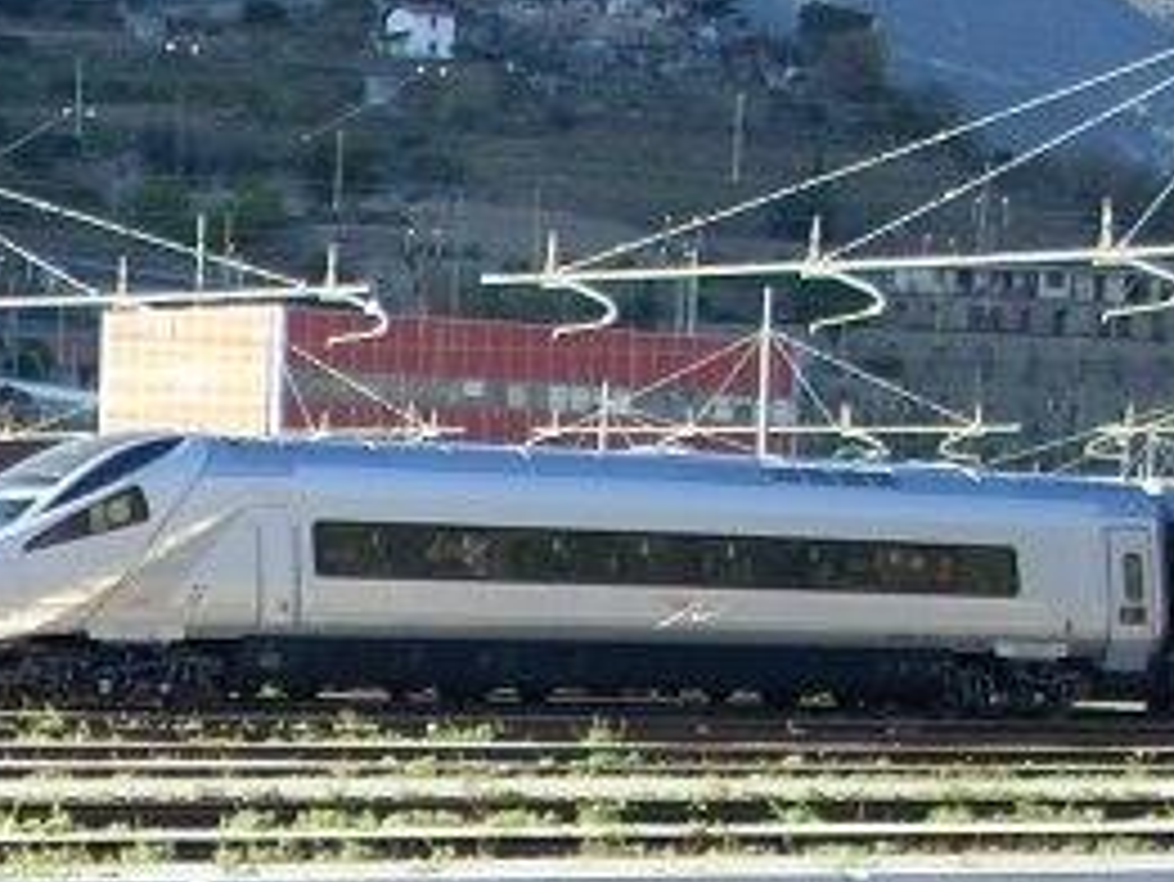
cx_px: -504
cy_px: 850
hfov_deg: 13.0
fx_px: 4920
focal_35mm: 145
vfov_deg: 10.2
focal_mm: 6.2
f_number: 2.8
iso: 64
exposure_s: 1/239
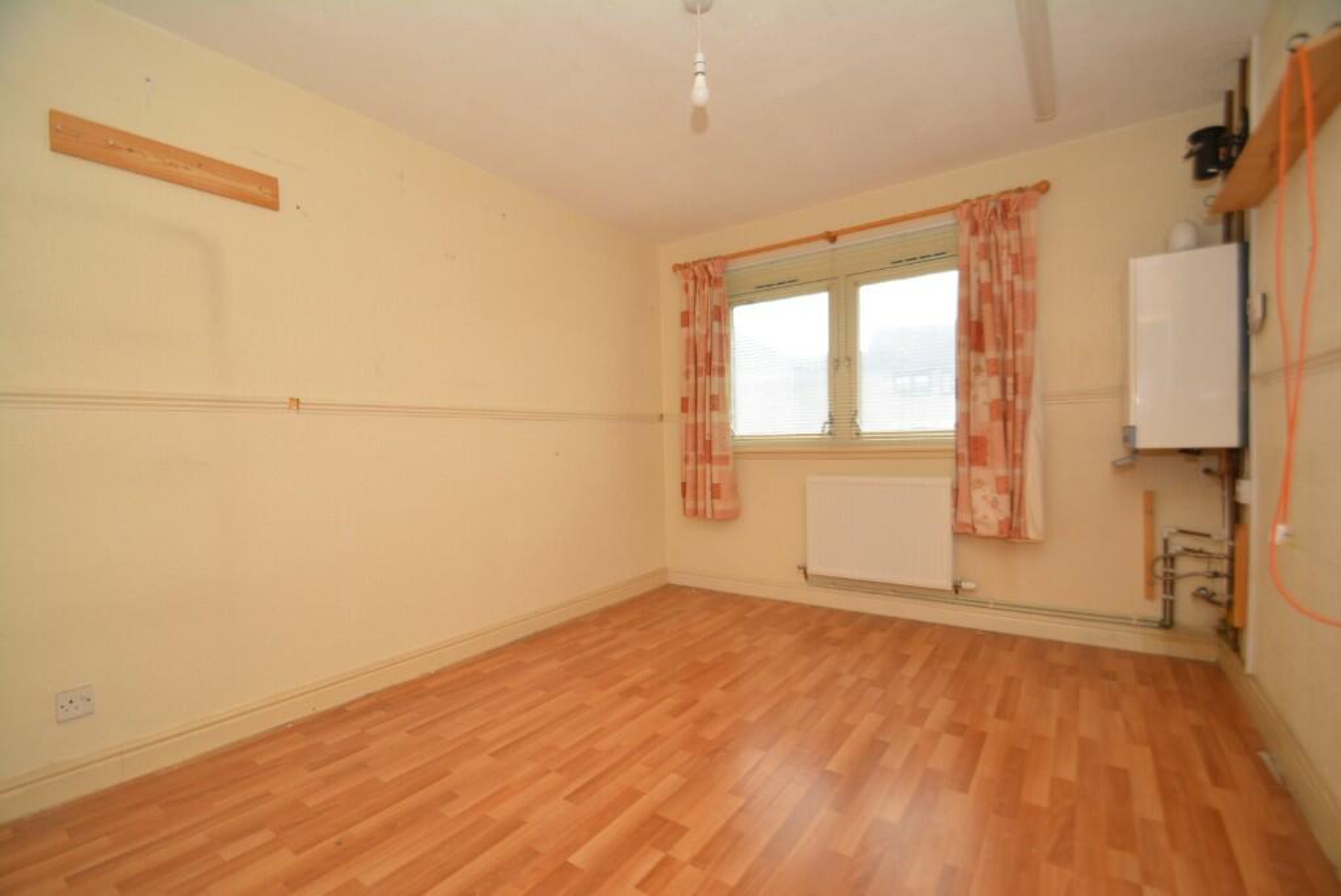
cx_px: 670
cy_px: 448
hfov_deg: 100.4
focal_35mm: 15
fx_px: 559
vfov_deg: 77.4
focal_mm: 10
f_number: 4
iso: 200
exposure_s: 1/60
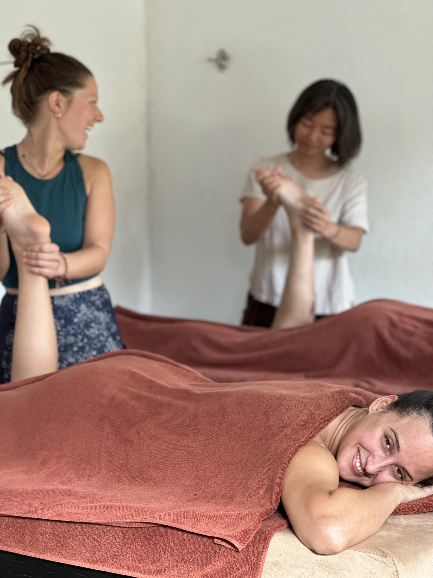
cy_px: 289
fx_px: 1284
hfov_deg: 19.1
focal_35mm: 77
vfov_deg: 25.3
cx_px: 216
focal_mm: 9
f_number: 2.8
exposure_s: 1/33
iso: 160
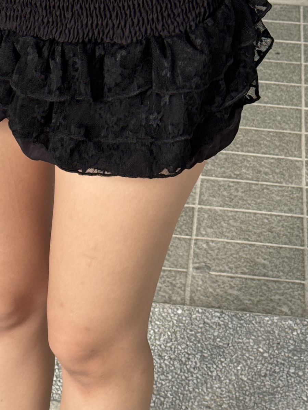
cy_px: 260
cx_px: 45
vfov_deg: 20.4
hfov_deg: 15.3
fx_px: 1139
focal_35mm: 96
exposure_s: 1/503
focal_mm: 6.76
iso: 64
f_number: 1.78
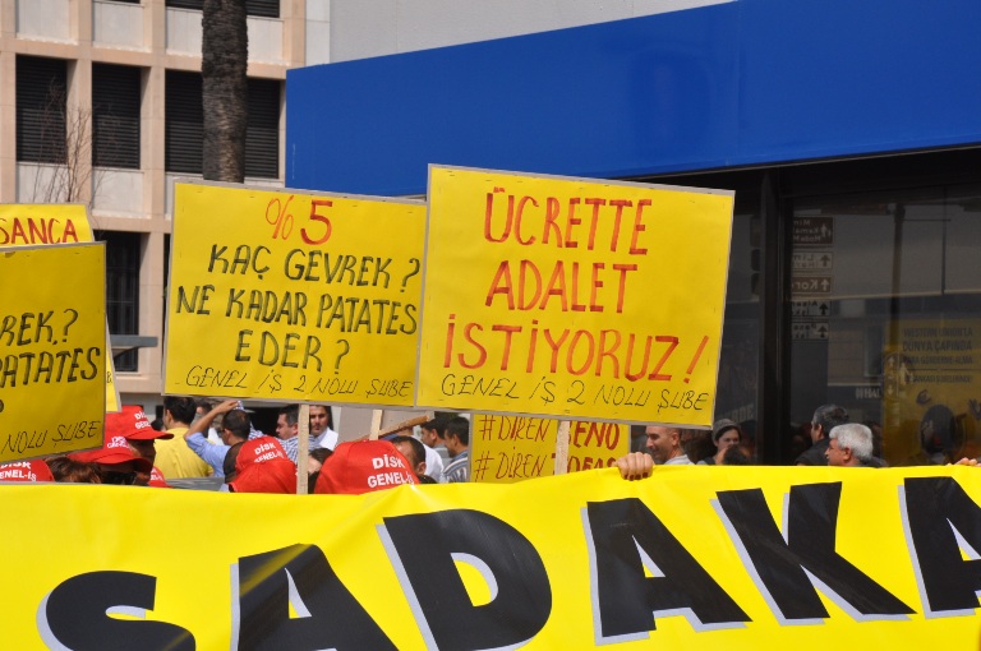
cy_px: 326
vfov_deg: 10.7
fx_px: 3470
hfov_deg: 16.1
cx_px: 490
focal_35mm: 128
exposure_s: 1/800
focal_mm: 85
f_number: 14
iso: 400
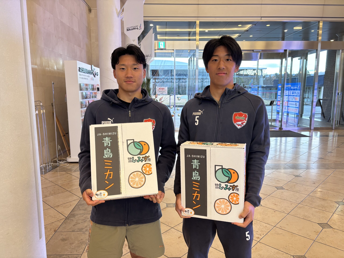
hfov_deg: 67.3
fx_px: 258
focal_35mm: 26
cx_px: 172
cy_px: 129
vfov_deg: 53.1
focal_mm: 5.96
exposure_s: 1/60
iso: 125
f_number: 1.6
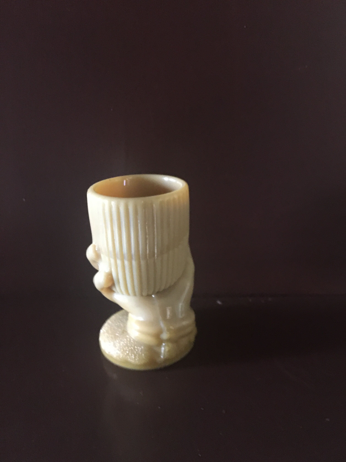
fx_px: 386
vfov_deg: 61.7
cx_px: 173
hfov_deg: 48.2
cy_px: 231
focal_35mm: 29
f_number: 2.2
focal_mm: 4.15
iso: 320
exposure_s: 1/17
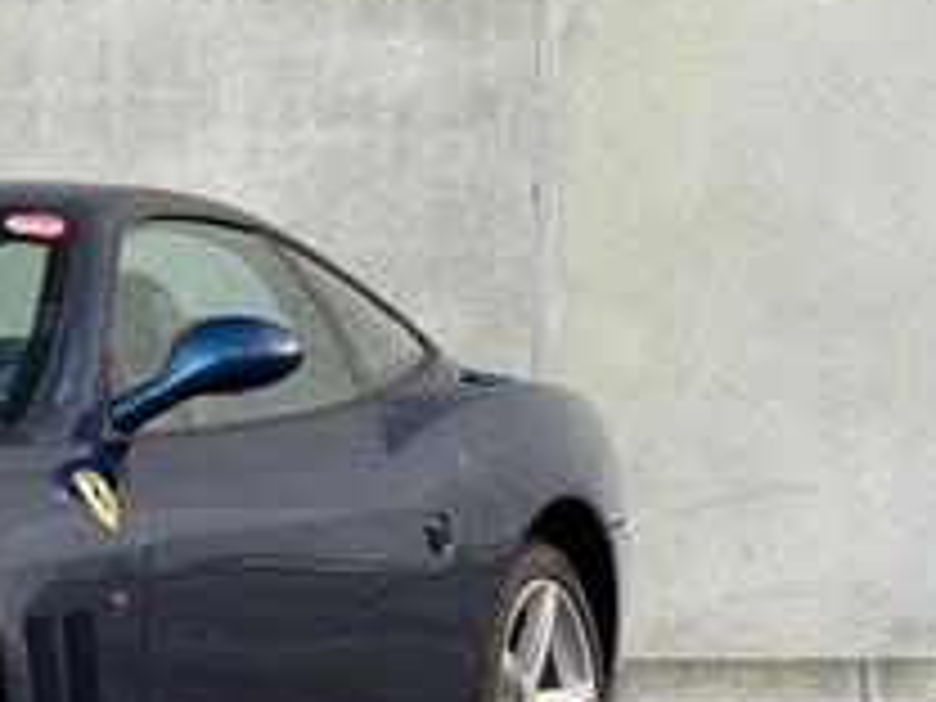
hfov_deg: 11.4
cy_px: 536
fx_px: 4489
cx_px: -441
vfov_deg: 8.9
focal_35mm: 166
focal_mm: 6.76
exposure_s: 1/91
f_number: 1.78
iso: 100
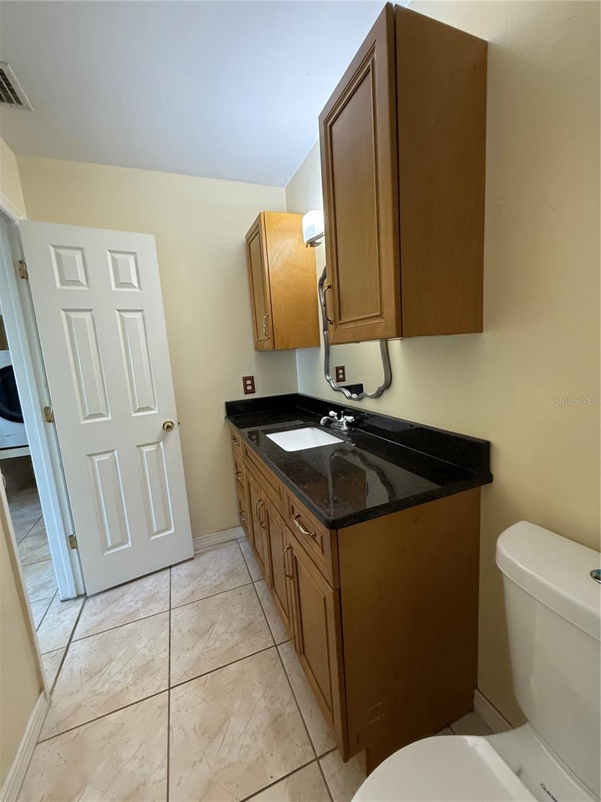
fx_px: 324
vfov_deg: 102.1
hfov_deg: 85.7
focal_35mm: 14
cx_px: 300
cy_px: 401
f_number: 2.2
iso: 320
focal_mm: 2.22
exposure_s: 1/60
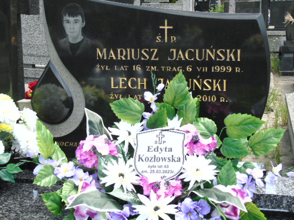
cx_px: 147
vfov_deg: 23.7
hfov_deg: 31.2
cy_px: 110
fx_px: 527
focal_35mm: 62
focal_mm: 11
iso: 80
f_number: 4.5
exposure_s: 1/125
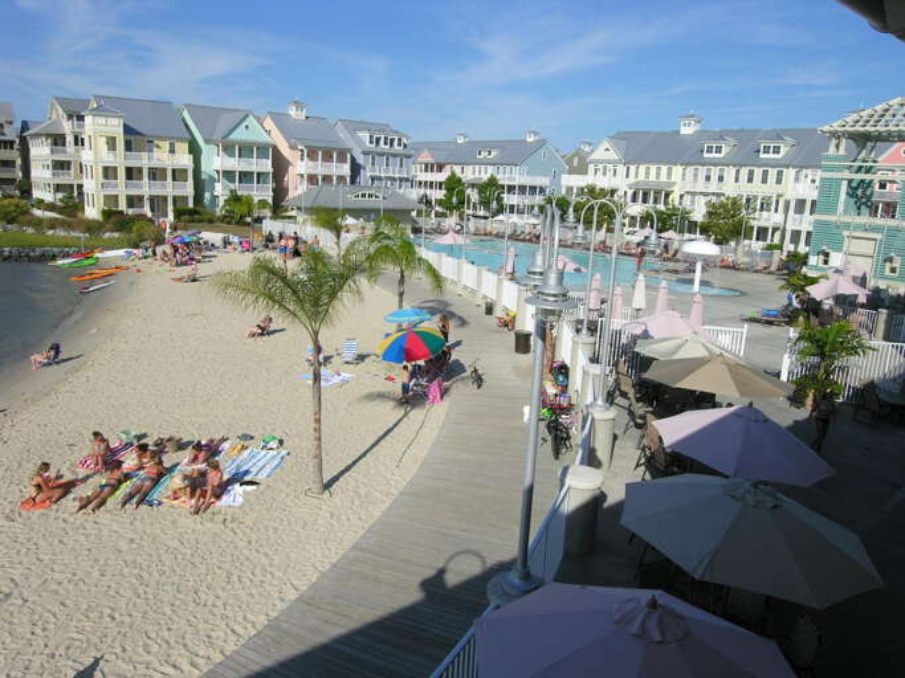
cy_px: 339
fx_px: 627
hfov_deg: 71.6
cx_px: 452
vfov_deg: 56.8
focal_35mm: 24
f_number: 6.4
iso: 50
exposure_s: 1/294
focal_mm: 6.1
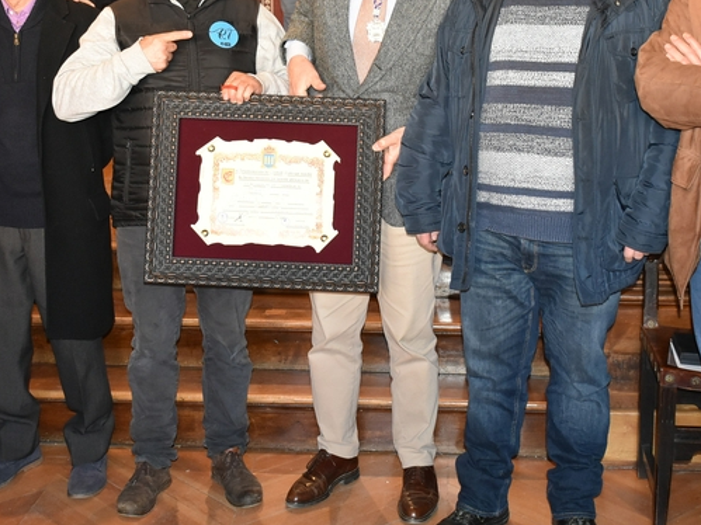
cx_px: 309
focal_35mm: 60
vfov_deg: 24.4
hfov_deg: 32.2
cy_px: 190
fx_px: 1212
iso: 1250
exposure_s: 1/60
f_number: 3.8
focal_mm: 23
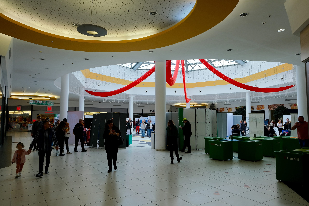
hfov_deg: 69.4
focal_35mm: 26
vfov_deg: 49.6
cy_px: 103
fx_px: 223
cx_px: 154
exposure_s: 1/110
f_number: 5
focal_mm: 17.4
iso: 400
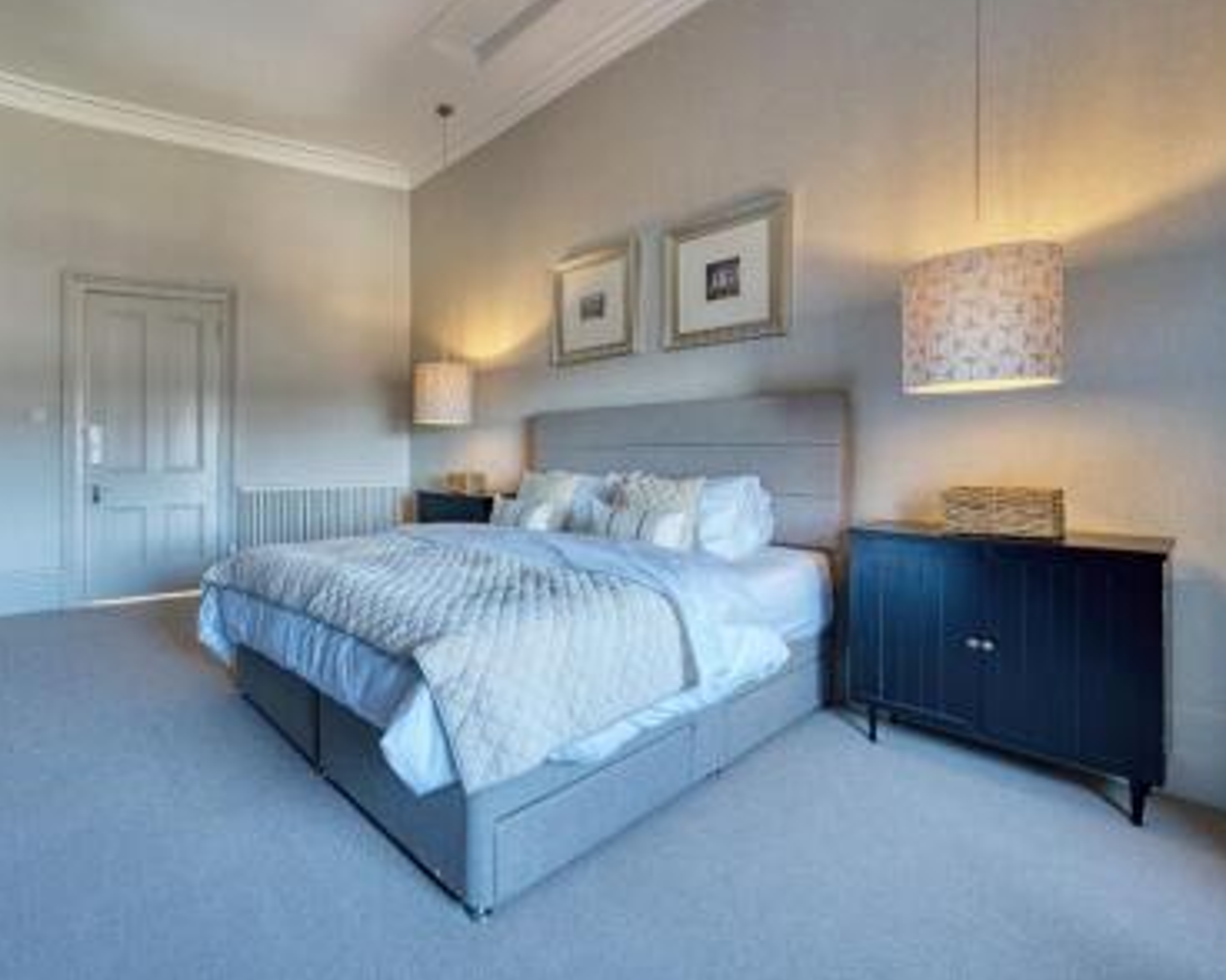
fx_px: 617
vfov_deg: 76.8
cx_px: 460
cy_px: 455
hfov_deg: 87.9
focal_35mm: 17
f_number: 2.8
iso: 100
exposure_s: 1/25
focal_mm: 14
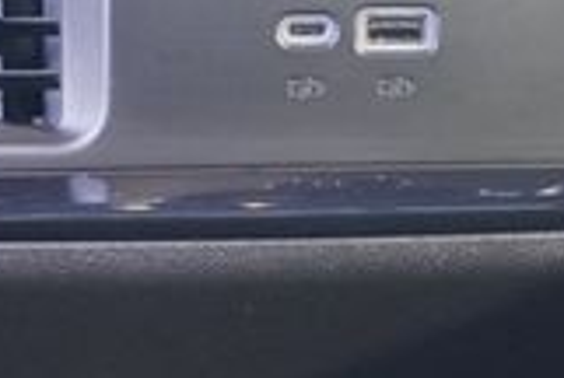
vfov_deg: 11.5
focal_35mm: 119
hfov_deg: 17.1
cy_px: 14
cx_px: 396
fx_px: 1868
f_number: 4
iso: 2500
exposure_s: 1/60
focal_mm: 20
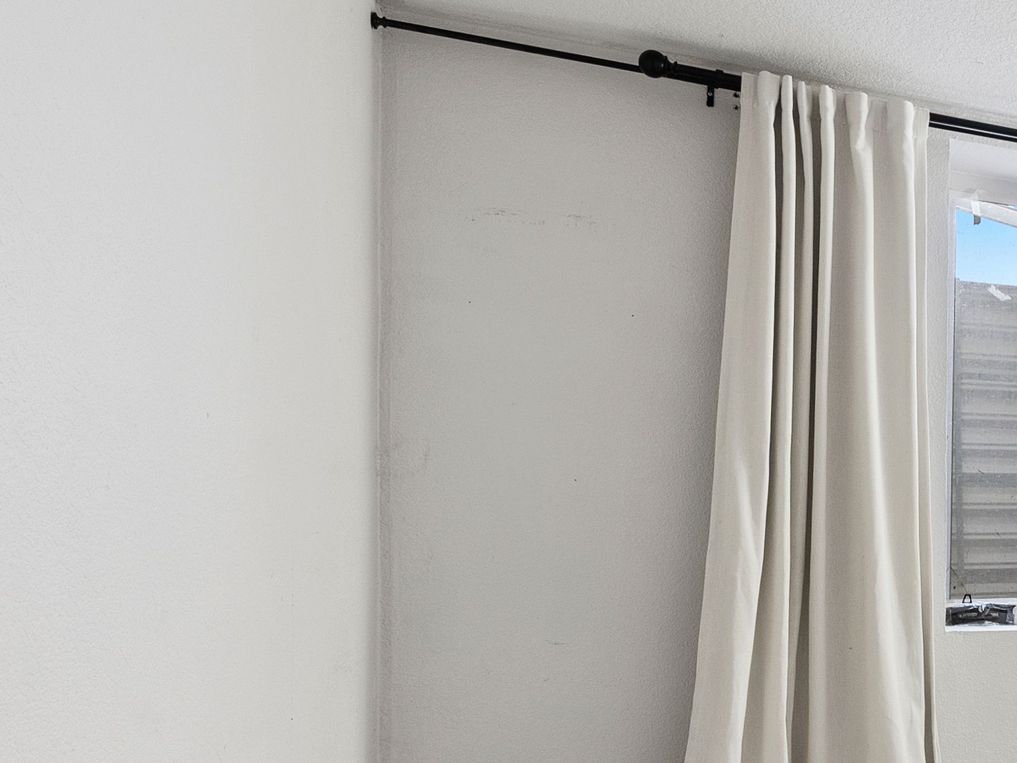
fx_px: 1116
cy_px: 550
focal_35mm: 38
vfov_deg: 37.0
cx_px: 1185
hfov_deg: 38.1
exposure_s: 1/6
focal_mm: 16
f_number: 8
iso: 800
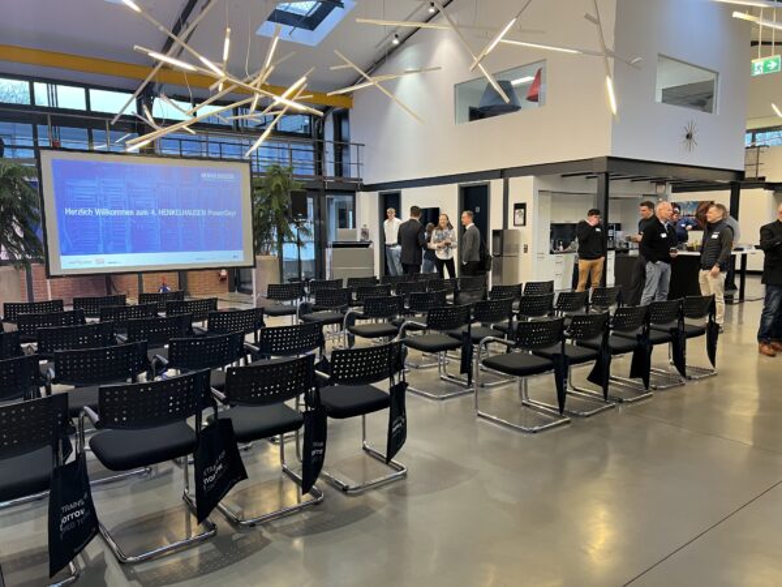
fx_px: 587
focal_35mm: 26
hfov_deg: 67.3
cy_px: 294
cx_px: 391
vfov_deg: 53.1
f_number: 1.5
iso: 100
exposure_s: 1/50
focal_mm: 5.7
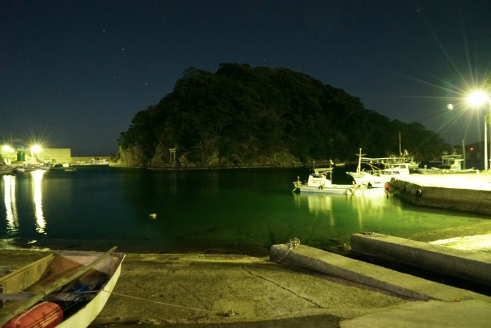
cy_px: 164
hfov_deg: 73.7
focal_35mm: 24
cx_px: 246
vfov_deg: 53.2
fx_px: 328
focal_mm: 24
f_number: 9
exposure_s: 2
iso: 16000
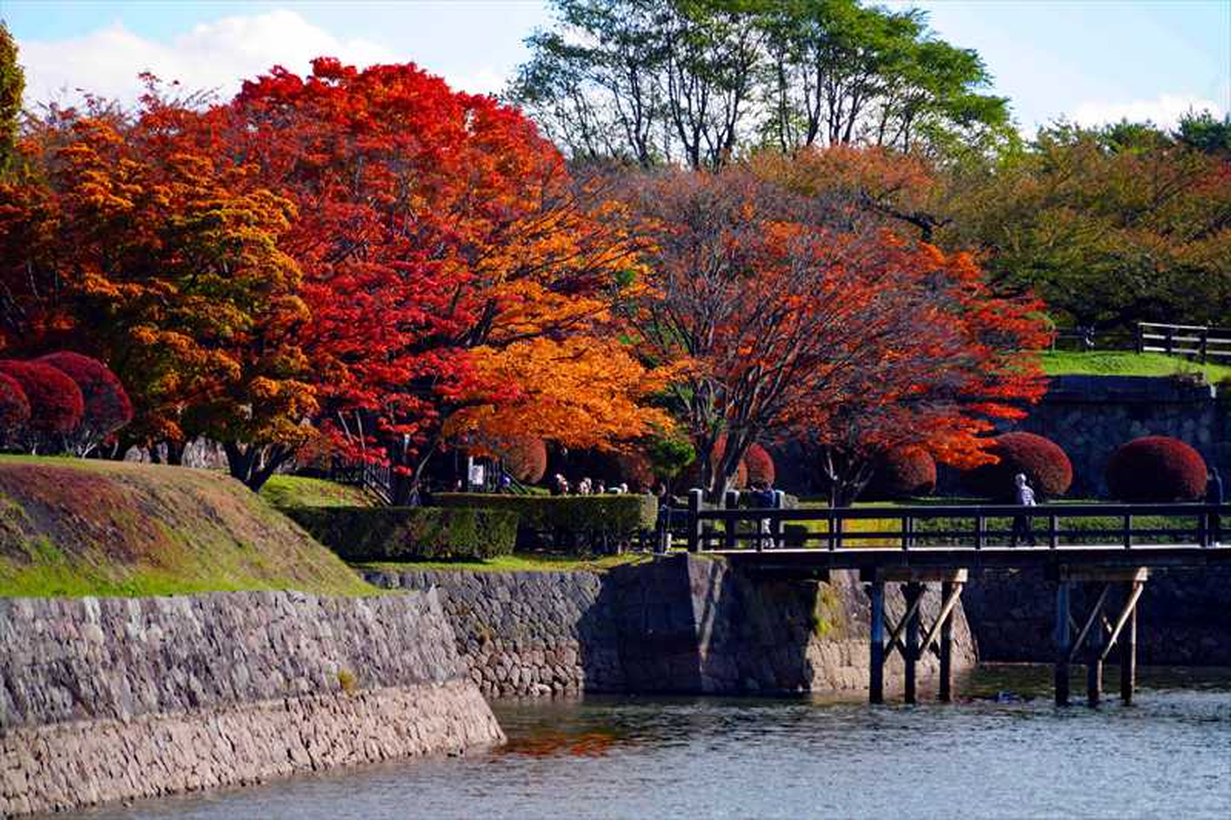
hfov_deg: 9.4
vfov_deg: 6.3
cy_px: 410
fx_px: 7487
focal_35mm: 219
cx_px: 616
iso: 160
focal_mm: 219
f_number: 6.3
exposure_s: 1/250
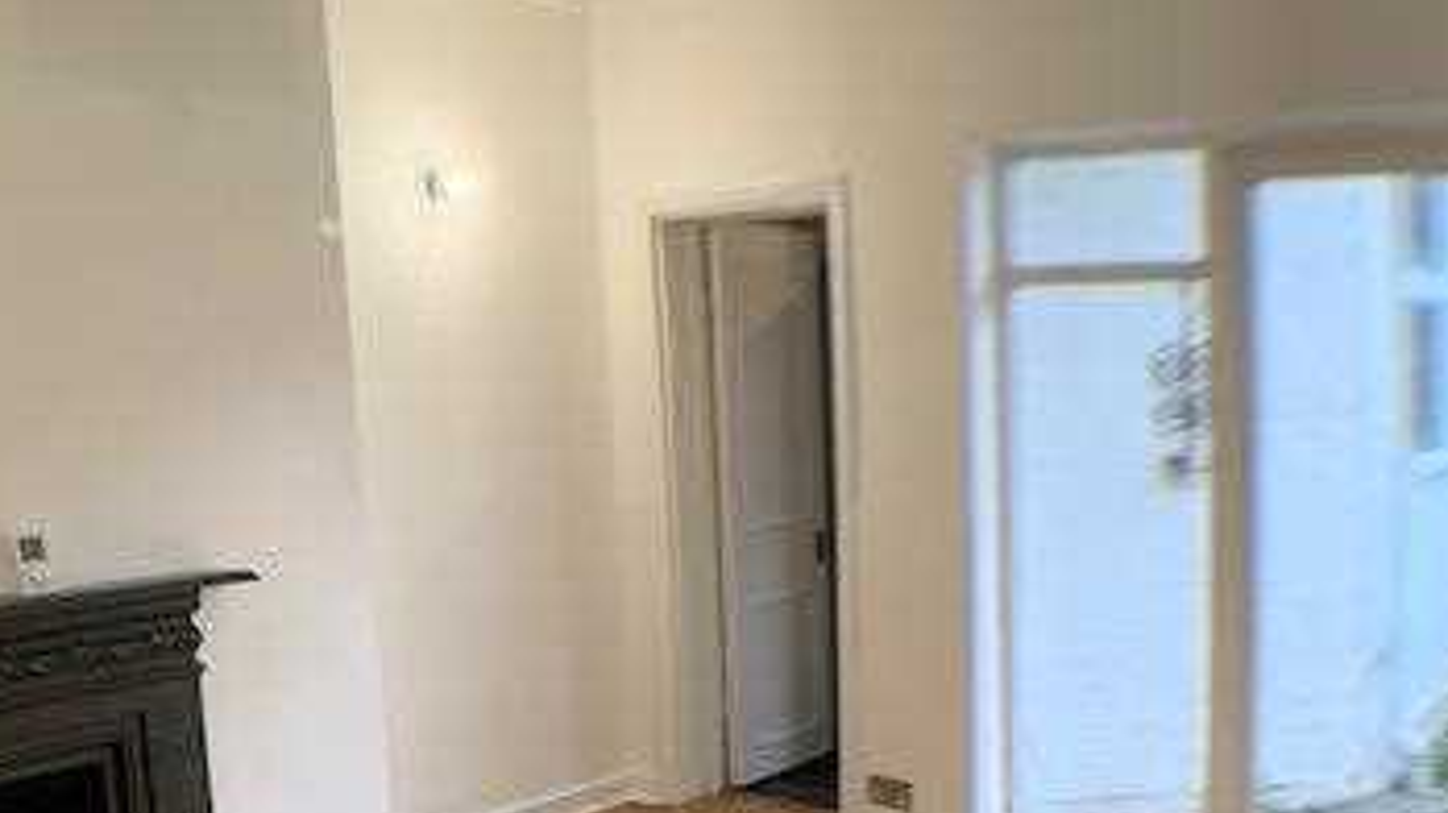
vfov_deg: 22.5
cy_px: 713
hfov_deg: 39.4
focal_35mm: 52
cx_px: 481
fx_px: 1996
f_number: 1.8
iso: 50
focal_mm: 4.25
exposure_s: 1/50
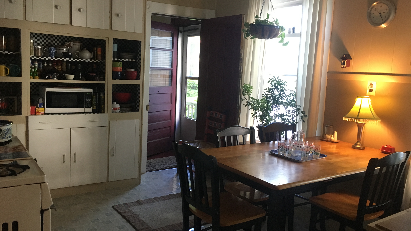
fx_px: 349
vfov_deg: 36.7
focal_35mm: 32
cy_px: 116
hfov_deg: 61.0
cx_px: 205
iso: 160
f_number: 2.2
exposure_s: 1/30
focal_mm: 4.15
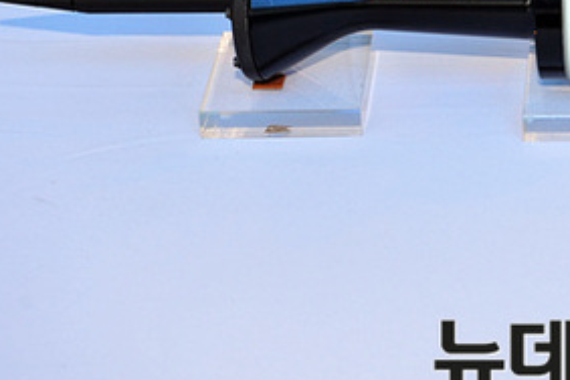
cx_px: 578
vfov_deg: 11.5
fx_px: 1868
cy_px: -2
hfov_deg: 16.9
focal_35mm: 118
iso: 640
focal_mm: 52
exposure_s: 1/100
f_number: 5
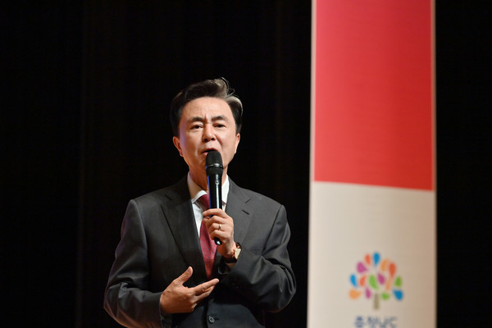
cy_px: 164
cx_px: 246
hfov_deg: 10.3
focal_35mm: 200
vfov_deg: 6.9
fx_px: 2733
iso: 1000
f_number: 5.6
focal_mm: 200
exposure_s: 1/320
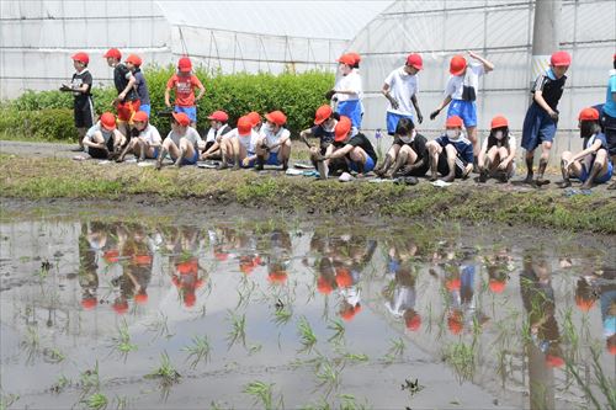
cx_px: 308
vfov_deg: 22.6
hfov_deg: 33.4
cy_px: 205
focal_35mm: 60
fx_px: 1026
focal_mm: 40
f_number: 16
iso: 2000
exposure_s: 1/1000
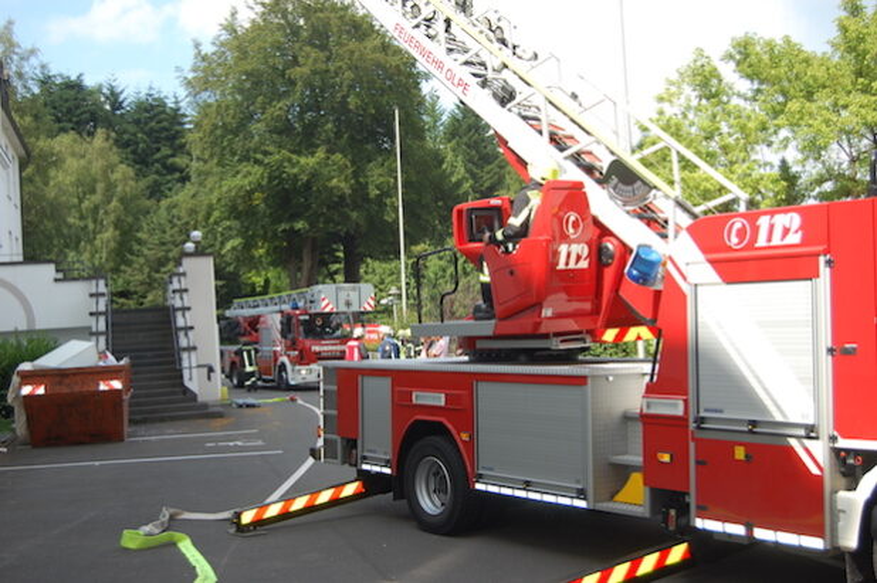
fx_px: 1095
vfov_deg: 29.8
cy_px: 292
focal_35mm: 45
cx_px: 438
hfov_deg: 43.6
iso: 280
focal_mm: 30
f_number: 5.6
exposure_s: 1/500
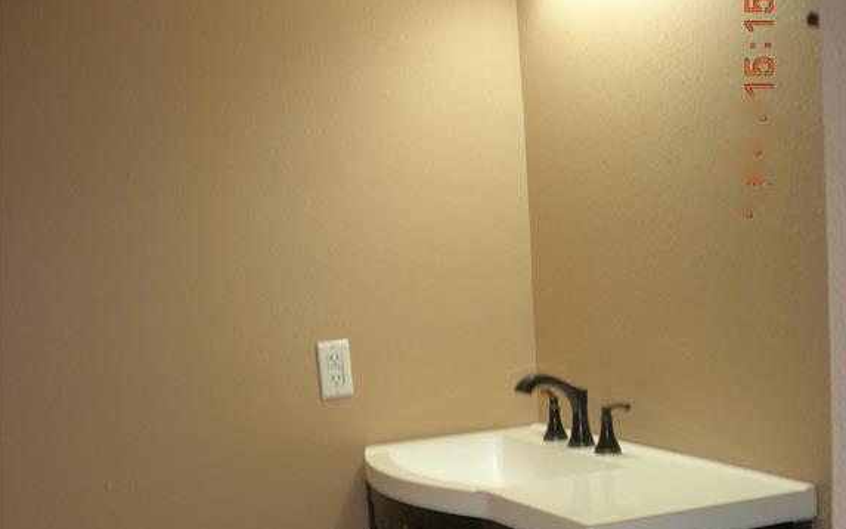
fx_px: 1245
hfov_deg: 37.5
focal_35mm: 54
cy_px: 492
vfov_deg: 23.2
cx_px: 422
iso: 64
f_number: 2.8
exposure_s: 1/30
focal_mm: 7.8
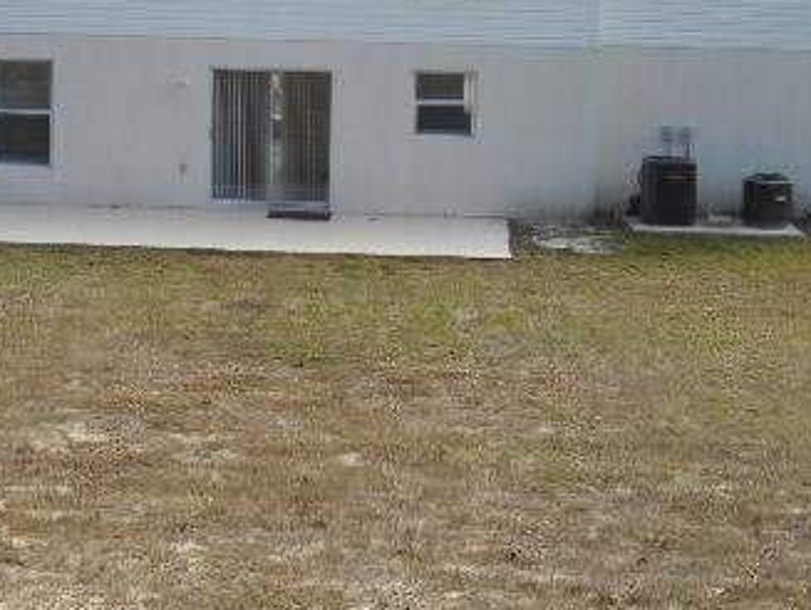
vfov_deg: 17.1
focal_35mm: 86
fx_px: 2017
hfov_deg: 22.7
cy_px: 144
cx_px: 345
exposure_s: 1/250
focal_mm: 7.9
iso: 80
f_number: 4.7
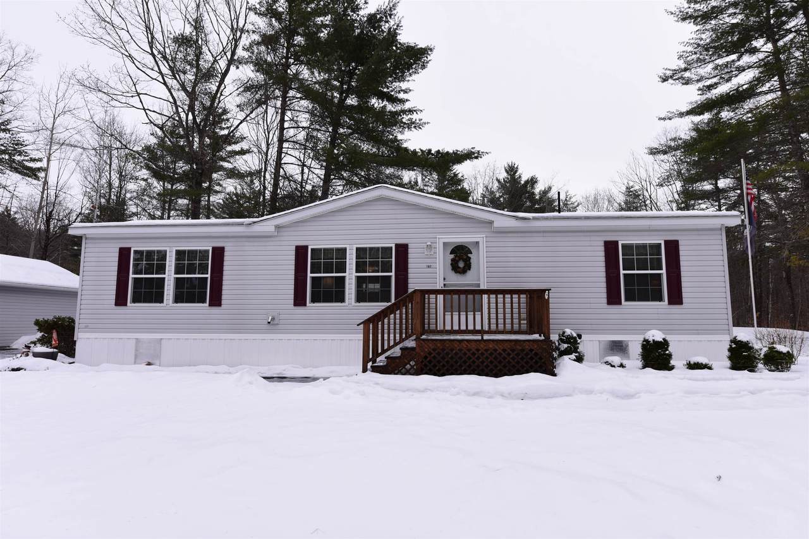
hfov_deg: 78.6
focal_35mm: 22
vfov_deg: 57.3
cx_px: 404
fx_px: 494
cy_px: 270
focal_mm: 22
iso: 100
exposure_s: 1/200
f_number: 6.3
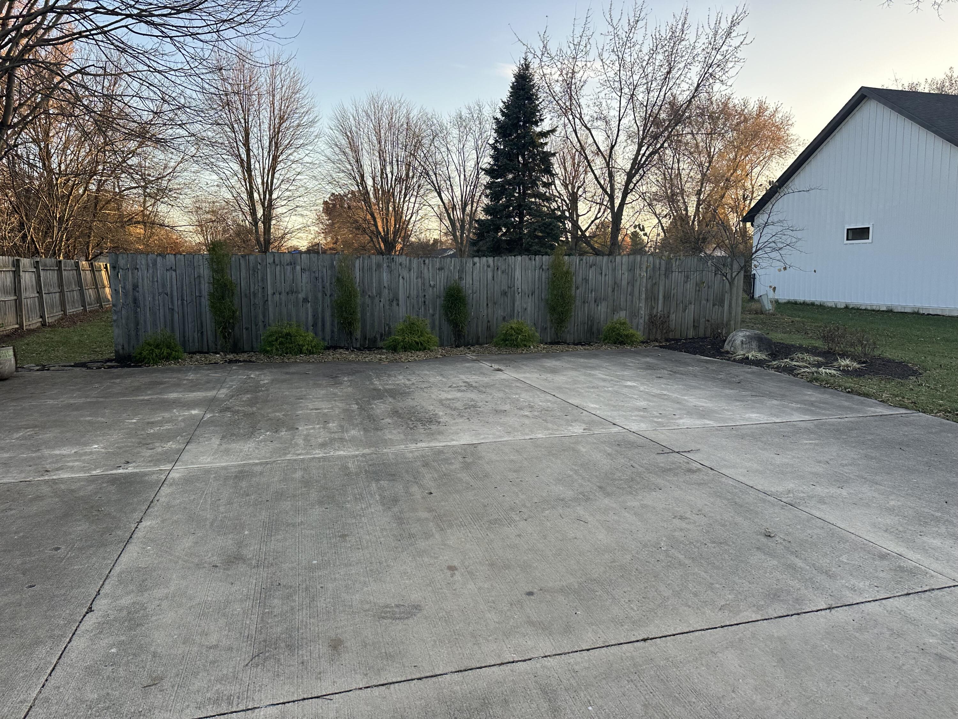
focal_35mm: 24
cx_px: 479
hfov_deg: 71.6
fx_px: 664
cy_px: 360
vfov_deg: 56.8
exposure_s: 1/467
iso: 80
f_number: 1.78
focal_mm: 6.86
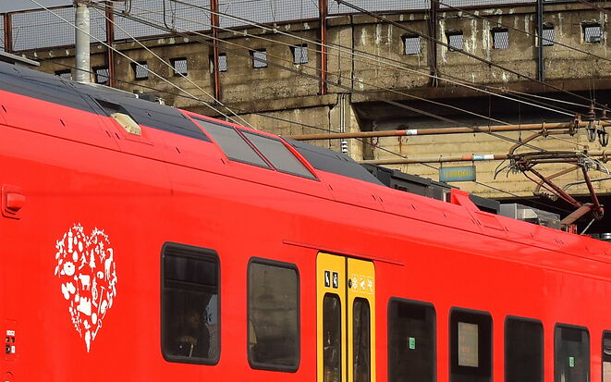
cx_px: 81
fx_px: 3080
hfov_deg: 11.3
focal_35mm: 185
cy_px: 361
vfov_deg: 7.1
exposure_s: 1/800
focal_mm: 50
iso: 800
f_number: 11
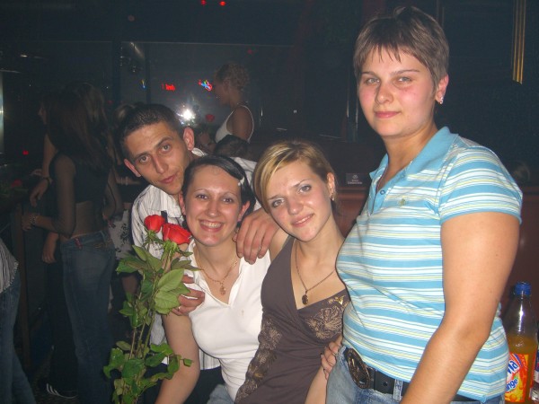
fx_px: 592
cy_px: 202
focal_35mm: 38
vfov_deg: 37.7
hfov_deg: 49.0
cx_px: 270
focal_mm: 7.9
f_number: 2.8
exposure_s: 1/60
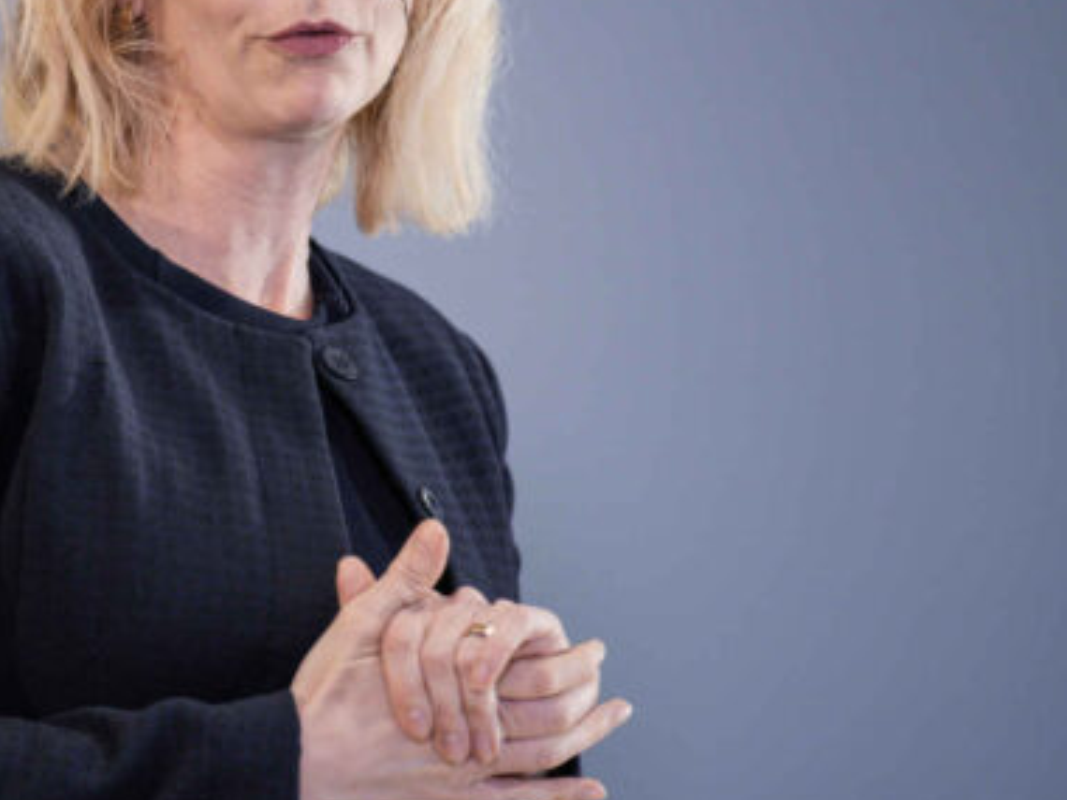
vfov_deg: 4.5
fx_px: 10110
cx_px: 177
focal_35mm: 328
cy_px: 255
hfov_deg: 6.0
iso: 2000
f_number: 2.8
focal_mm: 180
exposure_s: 1/250
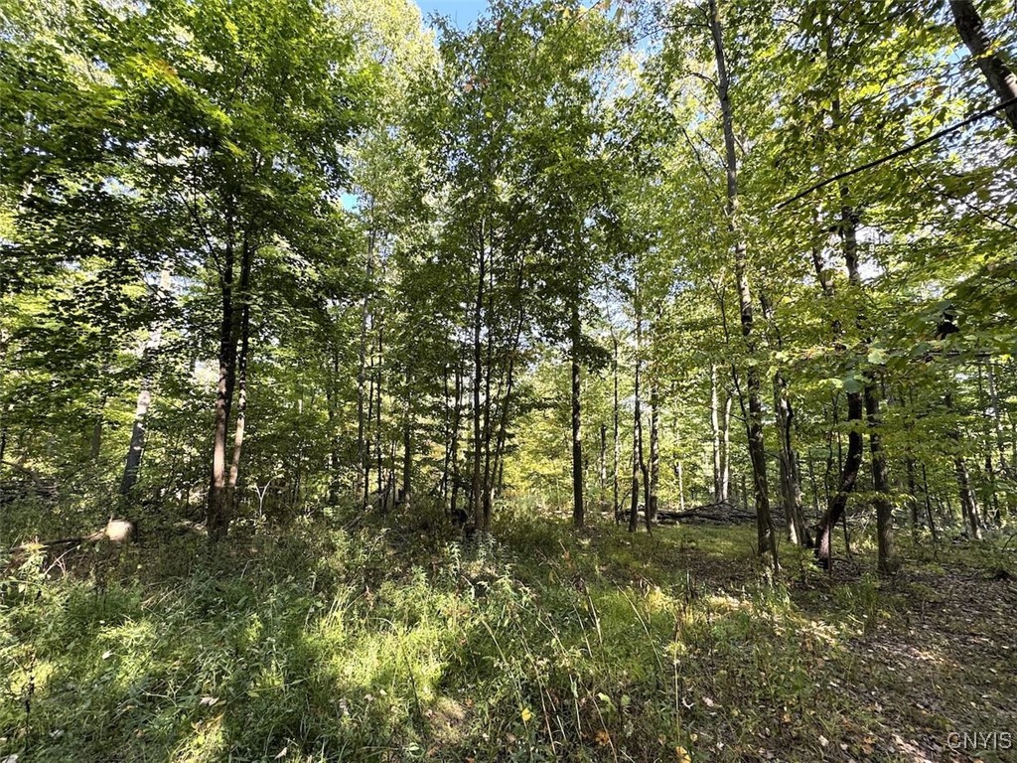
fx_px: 411
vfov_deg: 85.7
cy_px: 382
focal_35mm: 14
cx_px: 508
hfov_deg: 102.1
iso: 64
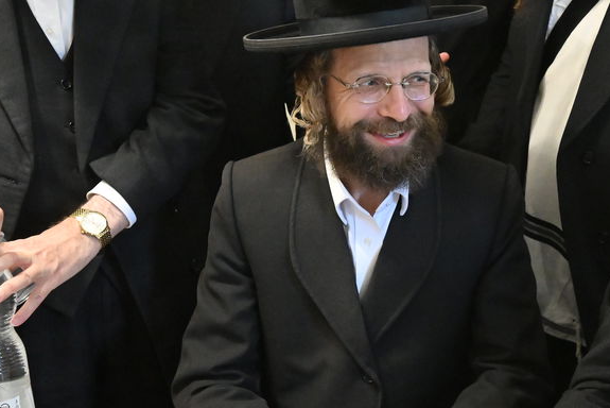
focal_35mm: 73
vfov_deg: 18.7
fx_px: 1238
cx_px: 569
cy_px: 164
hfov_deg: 26.6
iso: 3200
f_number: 4
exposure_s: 1/200
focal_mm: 30
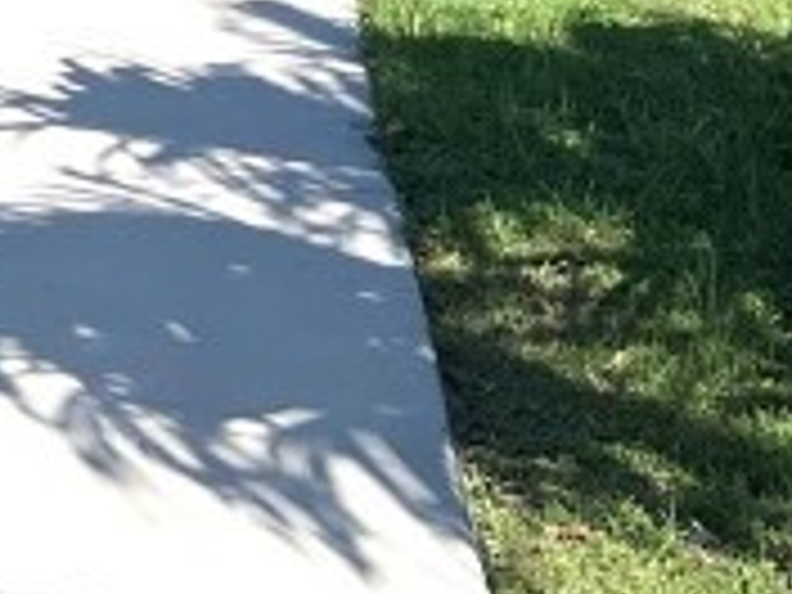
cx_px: -968
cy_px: -729
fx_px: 3455
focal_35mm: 151
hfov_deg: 11.3
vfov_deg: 9.0
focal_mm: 5.7
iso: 50
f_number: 1.5
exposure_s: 1/6211
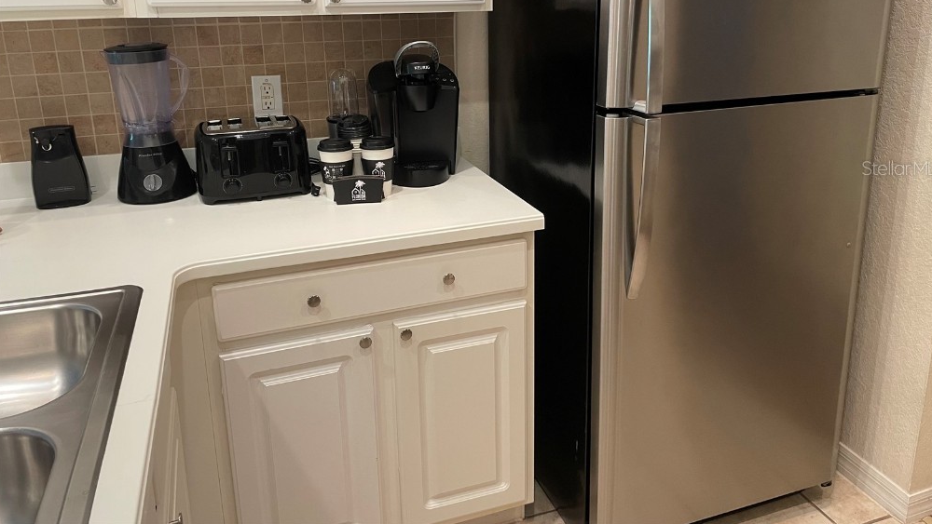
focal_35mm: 29
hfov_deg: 66.1
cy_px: 168
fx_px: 717
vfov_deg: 39.6
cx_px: 473
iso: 160
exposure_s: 1/60
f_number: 1.6
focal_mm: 4.2
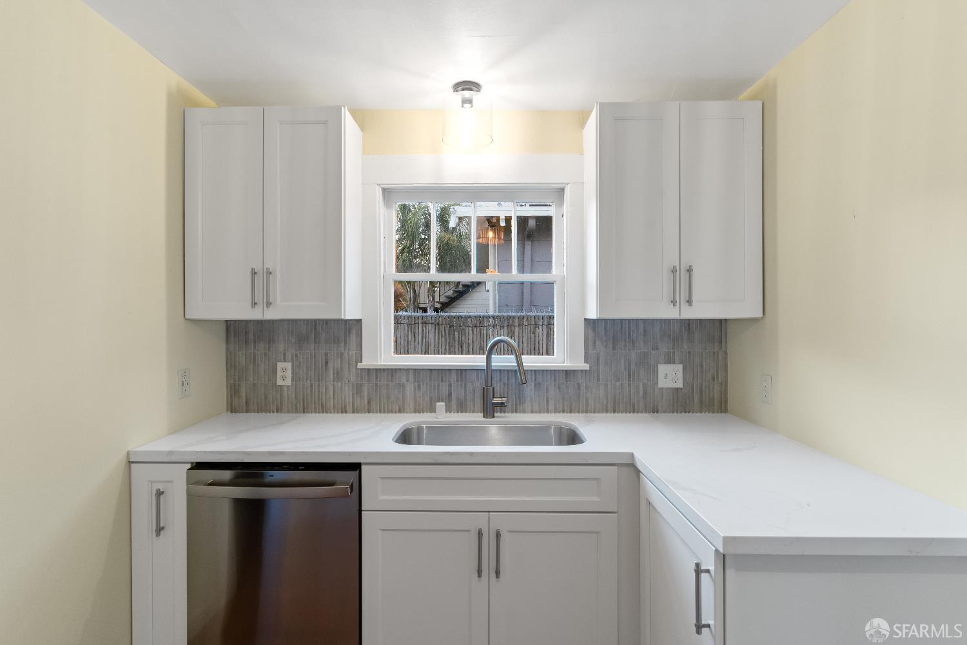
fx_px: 483
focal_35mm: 18
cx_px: 484
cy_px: 322
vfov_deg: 67.4
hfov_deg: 90.0
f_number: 8
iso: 400
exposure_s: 1/6
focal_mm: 18
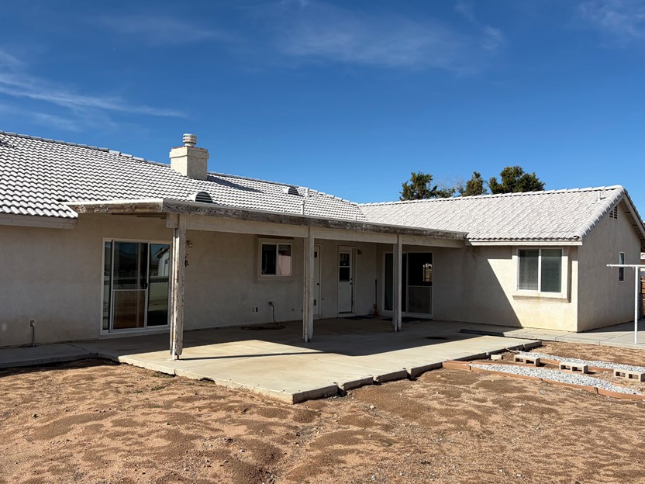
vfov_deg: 44.2
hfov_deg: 56.6
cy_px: 249
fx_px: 596
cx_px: 274
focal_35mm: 32
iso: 64
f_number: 1.6
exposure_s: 1/6993
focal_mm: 5.96
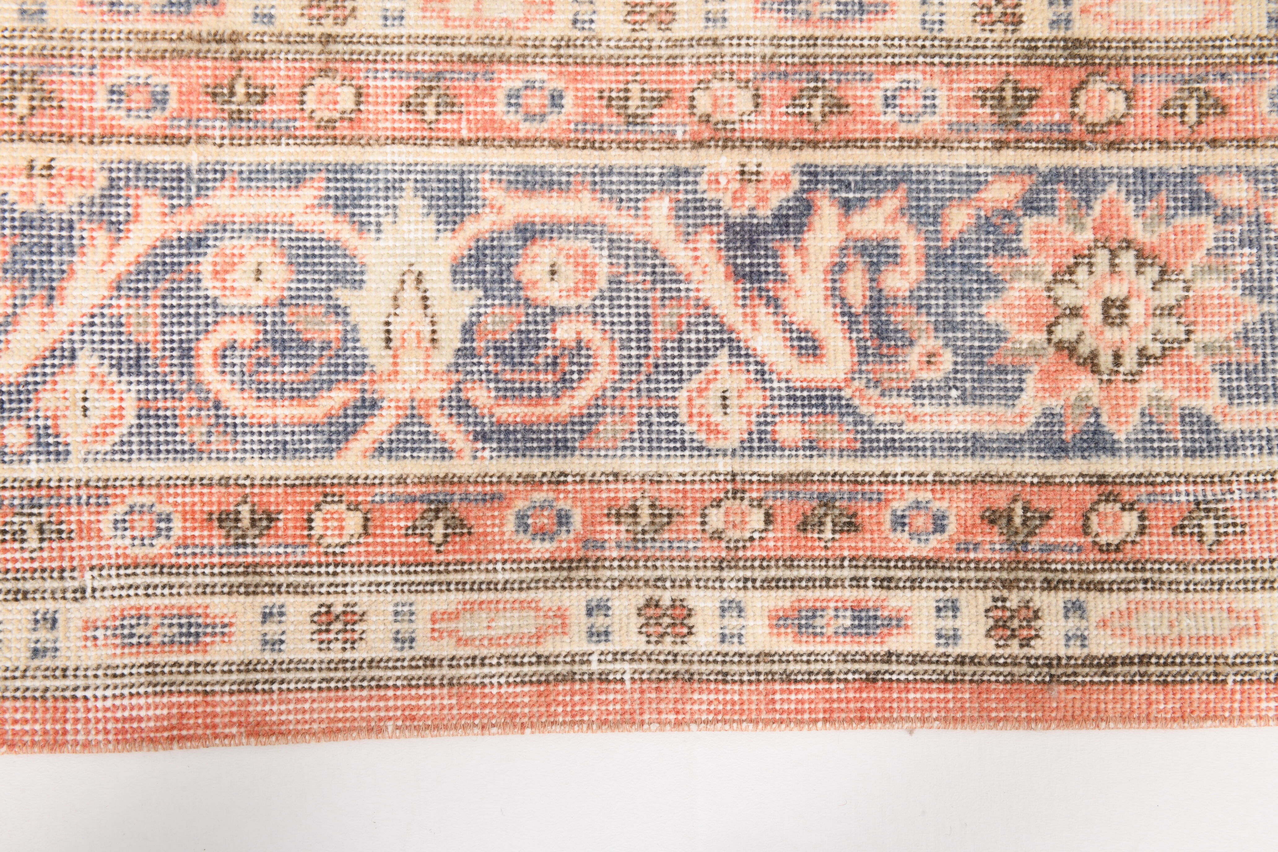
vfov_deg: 28.1
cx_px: 639
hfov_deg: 41.1
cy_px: 426
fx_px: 1704
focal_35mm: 48
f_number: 11
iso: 400
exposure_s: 1/125
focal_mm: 48
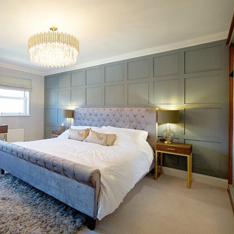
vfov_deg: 74.8
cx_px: 54
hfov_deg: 69.2
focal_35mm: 20
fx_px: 153
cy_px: 116
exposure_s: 1/160
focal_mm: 10
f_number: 4
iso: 800
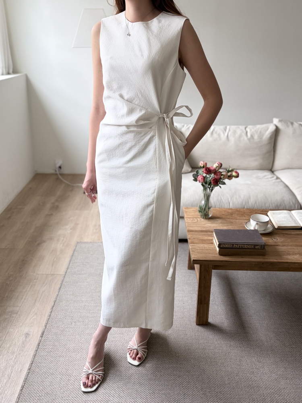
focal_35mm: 26
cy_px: 202
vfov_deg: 67.3
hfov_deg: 53.1
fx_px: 302
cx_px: 151
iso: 40
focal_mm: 5.96
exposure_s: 1/120
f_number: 1.6
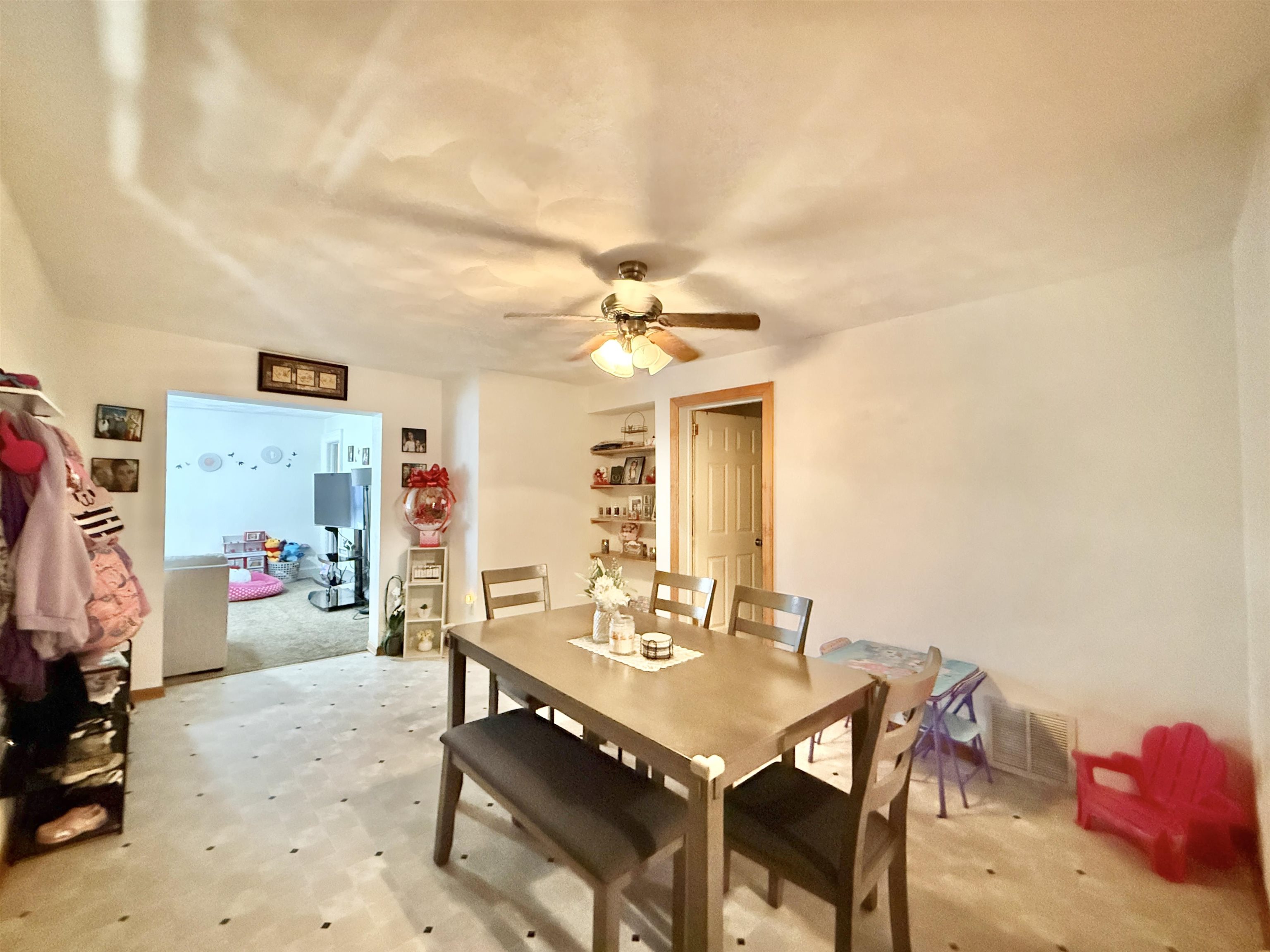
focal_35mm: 14
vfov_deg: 85.7
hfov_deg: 102.1
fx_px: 514
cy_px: 476
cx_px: 635
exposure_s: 1/60
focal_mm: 2.22
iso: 1250
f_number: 2.2
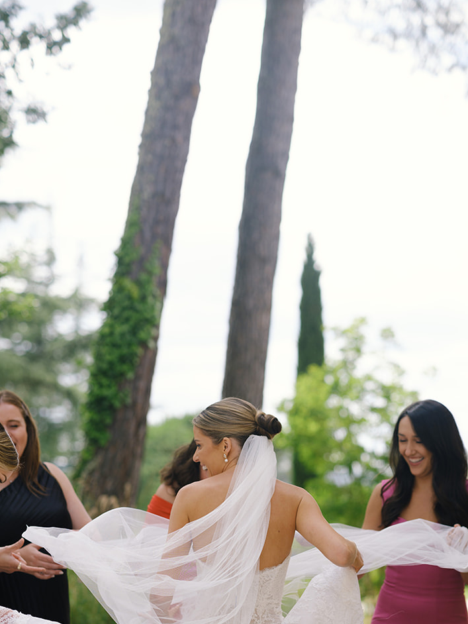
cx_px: 248
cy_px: 497
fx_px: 1928
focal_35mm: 107
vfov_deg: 18.2
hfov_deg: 13.8
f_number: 2.5
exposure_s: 1/1100
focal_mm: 80
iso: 200
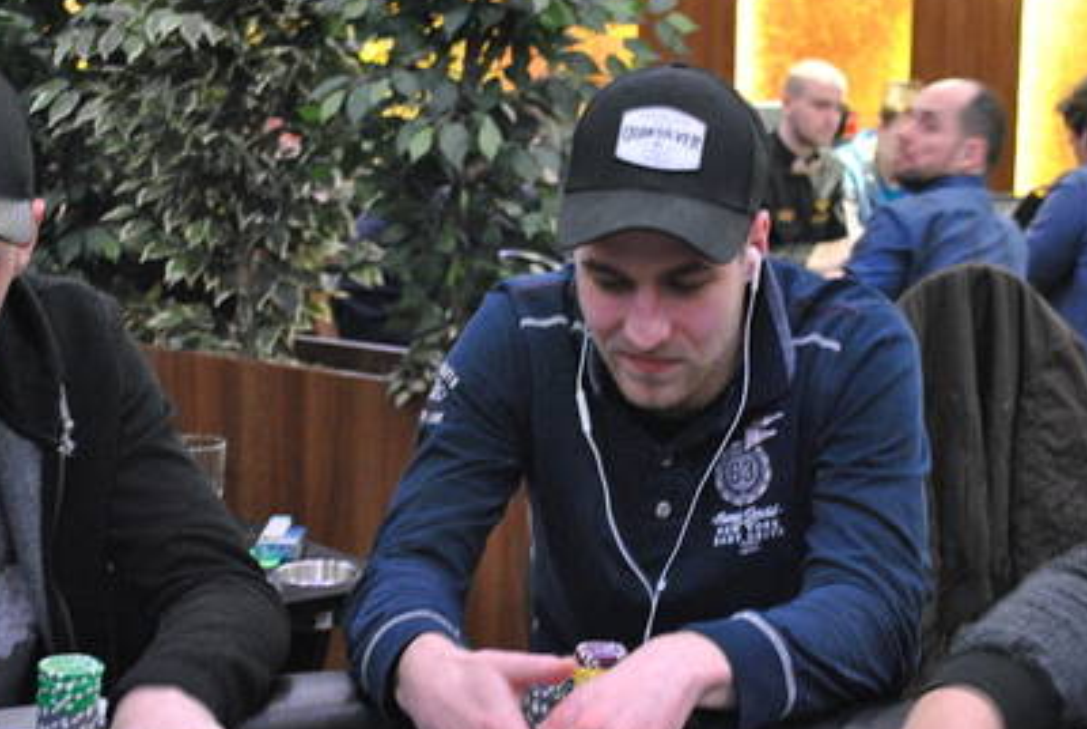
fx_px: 1923
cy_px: 401
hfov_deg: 31.5
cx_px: 624
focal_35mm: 64
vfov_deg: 21.4
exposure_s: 1/6
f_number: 5
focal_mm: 35
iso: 1600
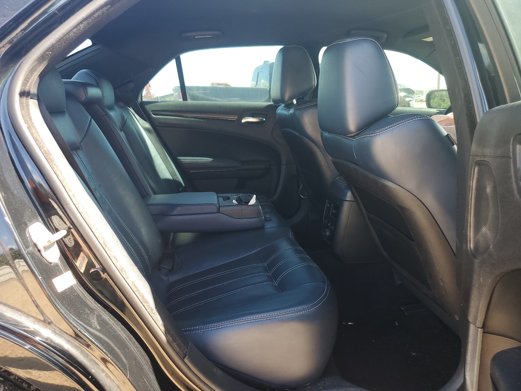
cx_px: 260
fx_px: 391
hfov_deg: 67.3
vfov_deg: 53.1
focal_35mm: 26
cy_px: 196
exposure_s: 1/149
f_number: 1.5
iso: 50
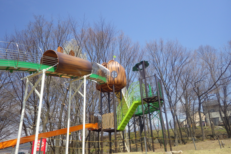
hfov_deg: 67.4
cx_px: 113
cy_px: 89
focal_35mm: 27
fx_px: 173
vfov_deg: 47.8
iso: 125
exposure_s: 1/1250
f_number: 2.8
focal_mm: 4.5
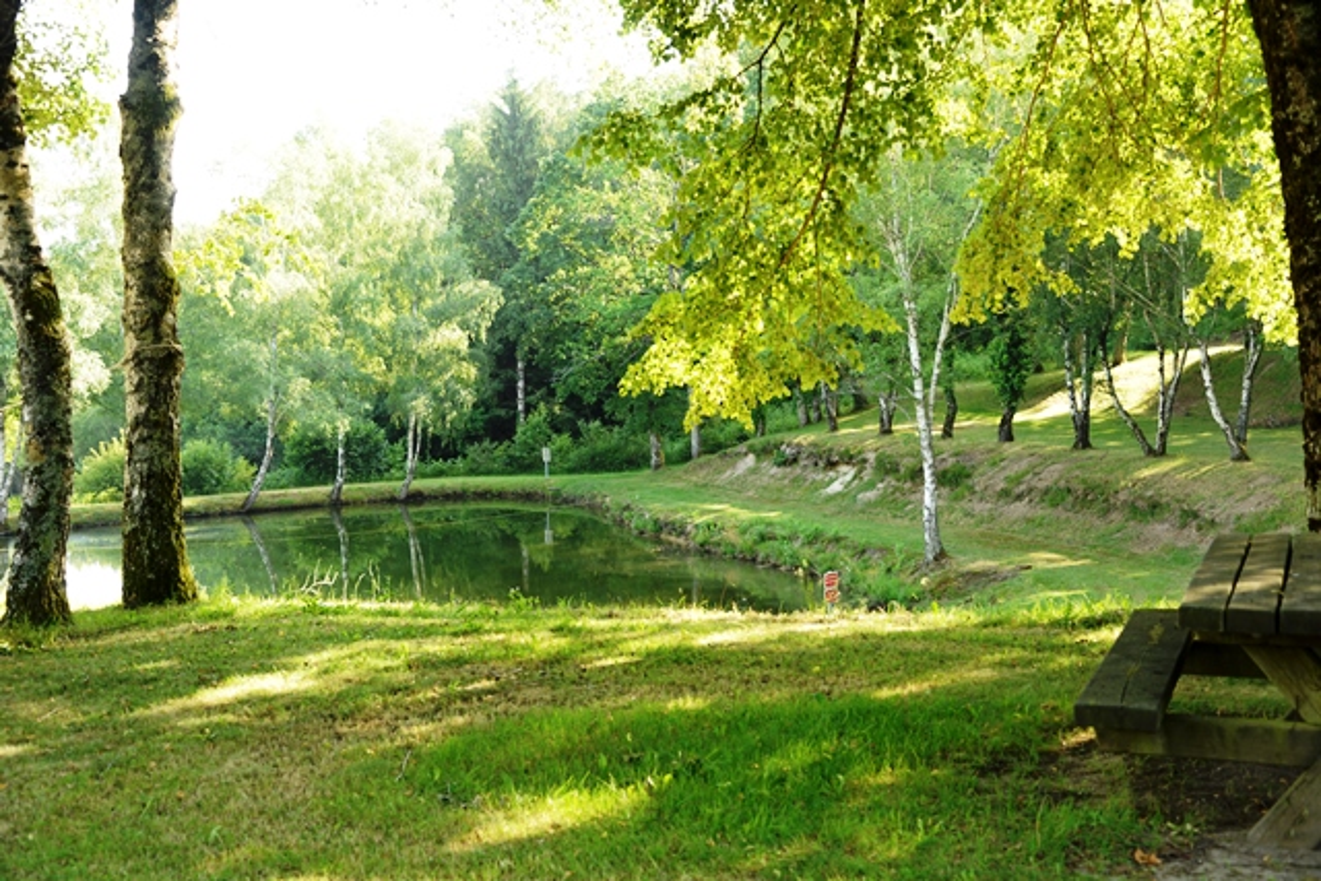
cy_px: 440
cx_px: 660
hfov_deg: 39.6
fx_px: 1835
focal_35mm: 50
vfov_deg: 27.0
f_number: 4.5
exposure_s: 1/50
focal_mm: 50
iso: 160
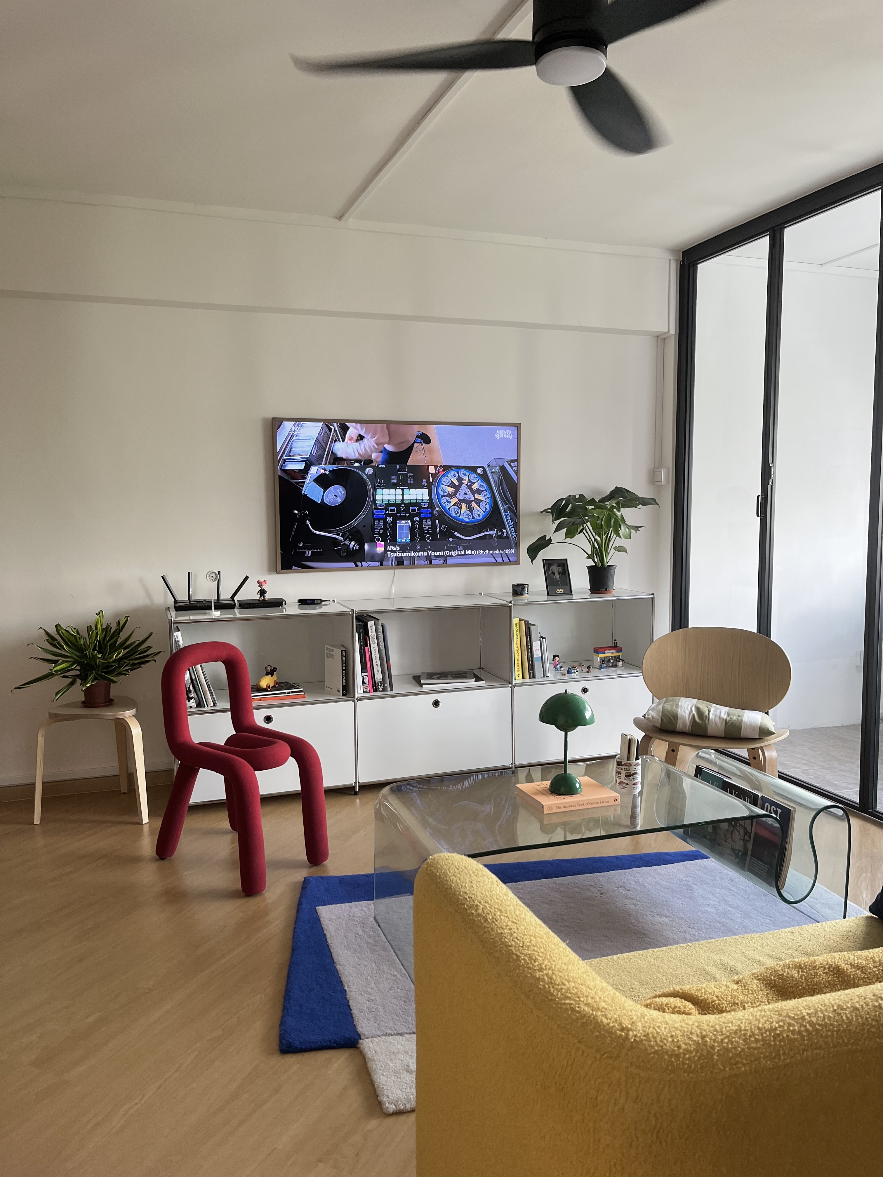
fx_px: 884
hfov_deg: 53.1
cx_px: 442
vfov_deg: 67.3
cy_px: 588
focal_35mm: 26
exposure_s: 1/120
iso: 125
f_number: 1.6
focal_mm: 5.1
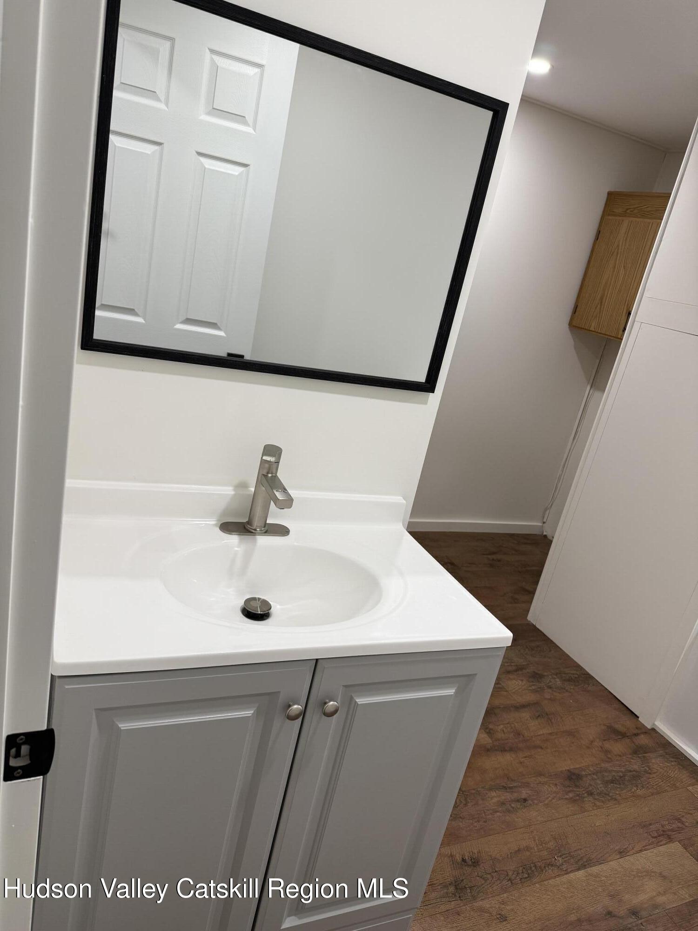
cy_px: 466
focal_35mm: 24
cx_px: 349
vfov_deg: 71.6
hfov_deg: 56.8
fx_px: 645
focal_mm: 6.76
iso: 160
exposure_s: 1/120
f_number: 1.78
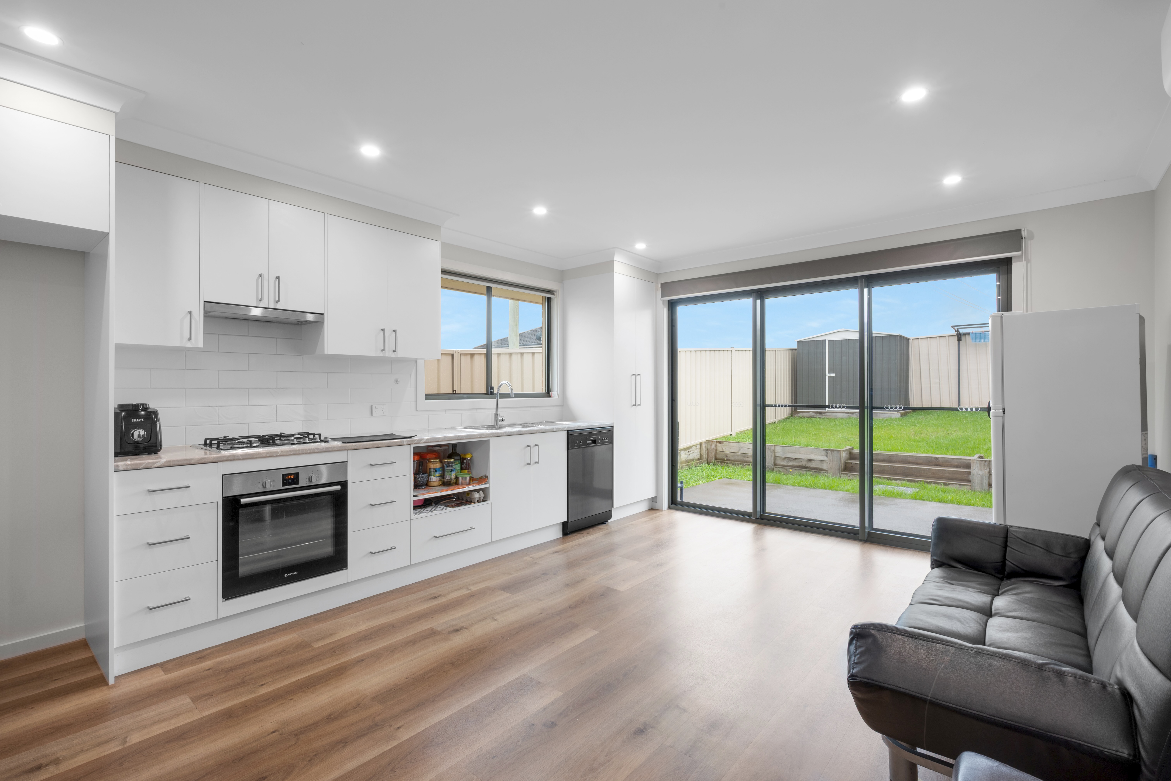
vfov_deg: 72.1
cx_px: 586
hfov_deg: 95.0
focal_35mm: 16
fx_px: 537
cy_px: 390
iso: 160
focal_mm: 16.5
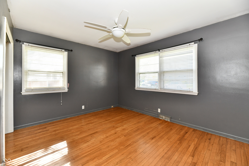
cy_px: 83
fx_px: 97
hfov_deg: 104.3
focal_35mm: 14
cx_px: 124
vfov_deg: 81.2
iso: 640
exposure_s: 1/80
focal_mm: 14
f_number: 6.3
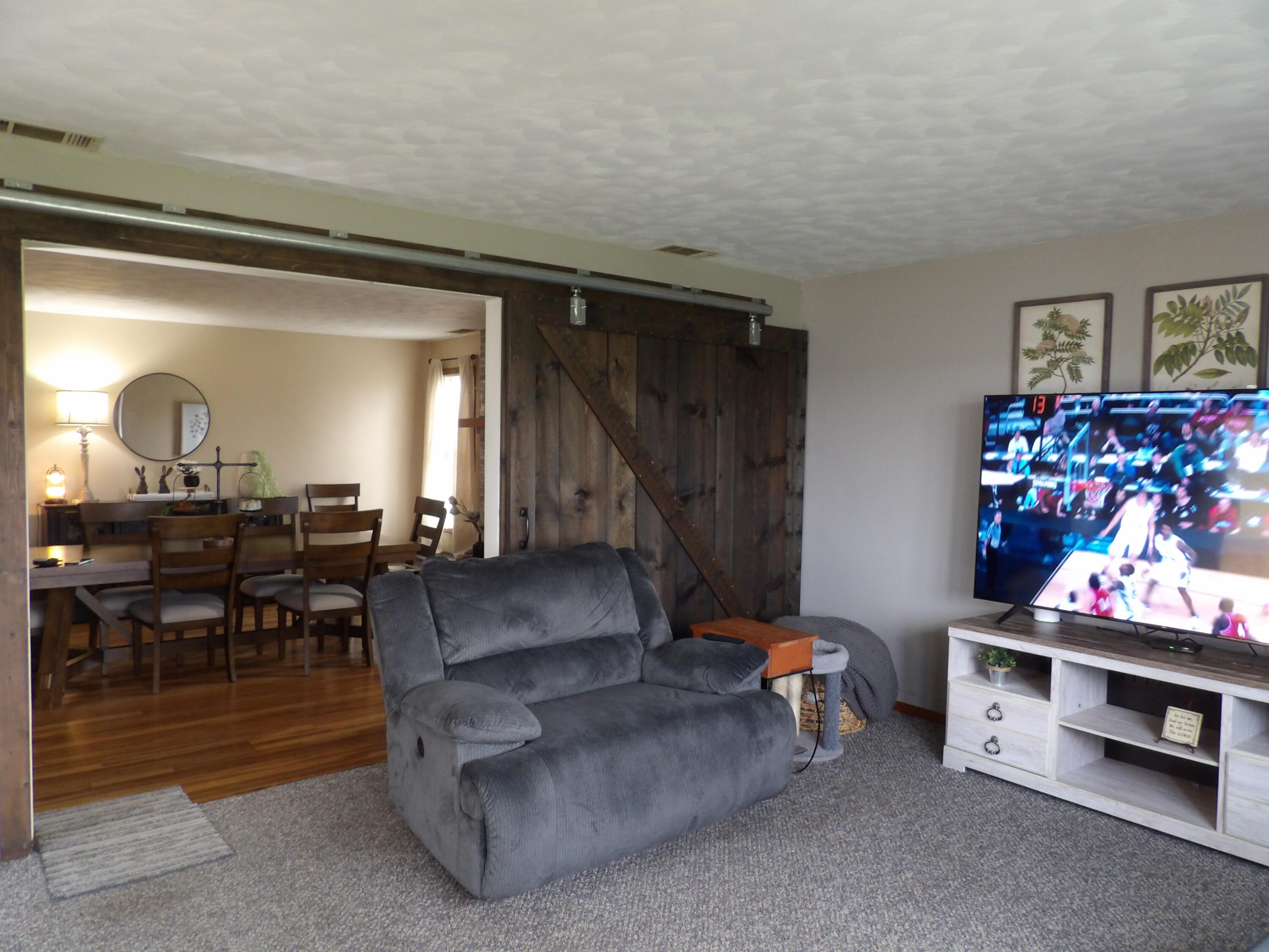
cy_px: 476
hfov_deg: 71.6
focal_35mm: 24
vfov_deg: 56.8
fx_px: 880
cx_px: 634
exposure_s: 1/18
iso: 200
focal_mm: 4.3
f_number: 3.2
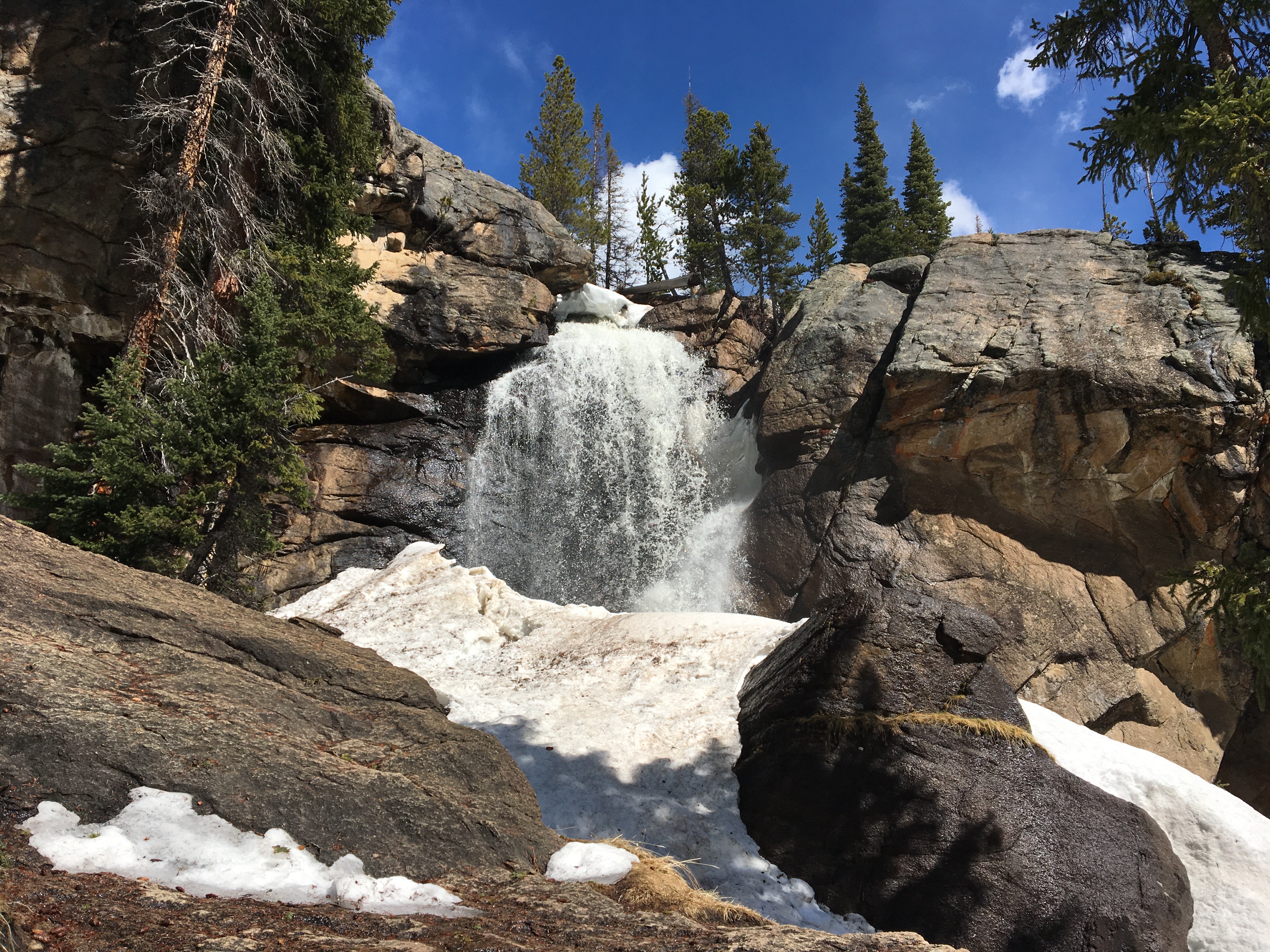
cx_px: 635
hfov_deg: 61.7
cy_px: 476
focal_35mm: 29
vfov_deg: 48.2
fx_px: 1064
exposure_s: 1/2564
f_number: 2.2
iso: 25
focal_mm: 4.15
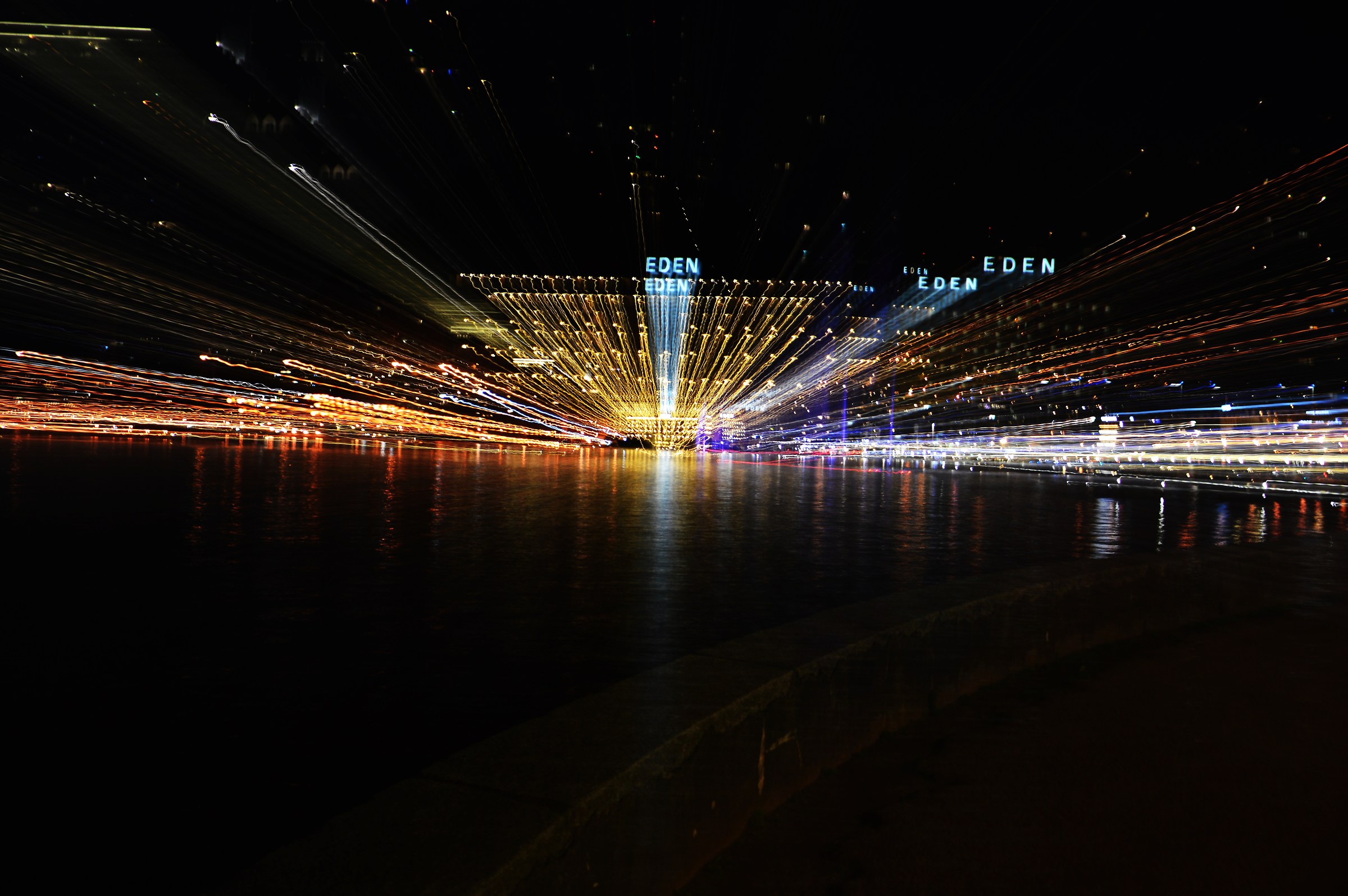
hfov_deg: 13.1
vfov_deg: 8.7
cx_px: 674
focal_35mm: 158
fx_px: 5891
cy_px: 448
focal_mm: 105
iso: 200
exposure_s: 2.5
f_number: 5.6
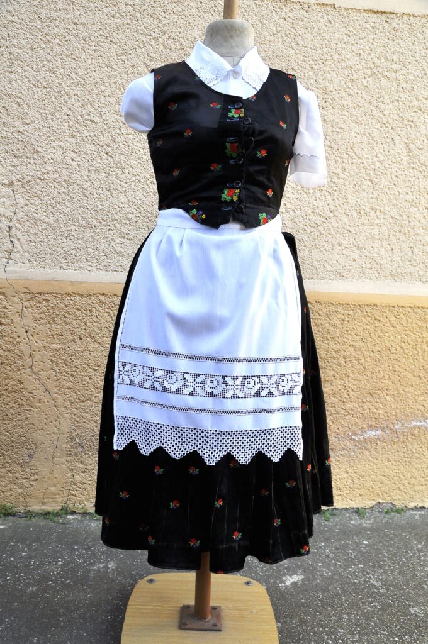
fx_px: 617
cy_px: 322
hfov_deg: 38.3
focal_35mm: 34
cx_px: 214
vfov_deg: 55.2
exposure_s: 1/500
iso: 200
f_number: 6.3
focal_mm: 23
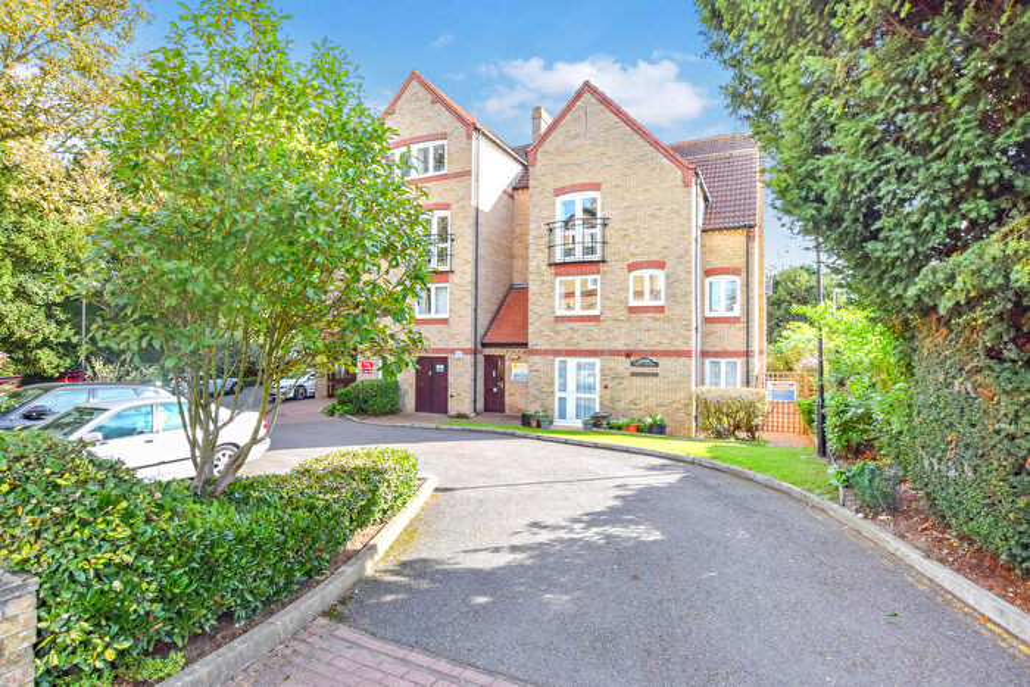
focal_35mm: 17
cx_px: 515
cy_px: 344
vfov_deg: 70.5
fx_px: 486
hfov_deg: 93.3
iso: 360
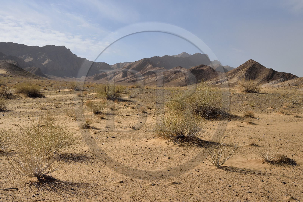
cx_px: 152
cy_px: 101
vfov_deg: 28.1
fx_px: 404
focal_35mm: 48
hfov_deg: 41.1
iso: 200
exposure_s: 1/400
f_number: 11
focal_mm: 48
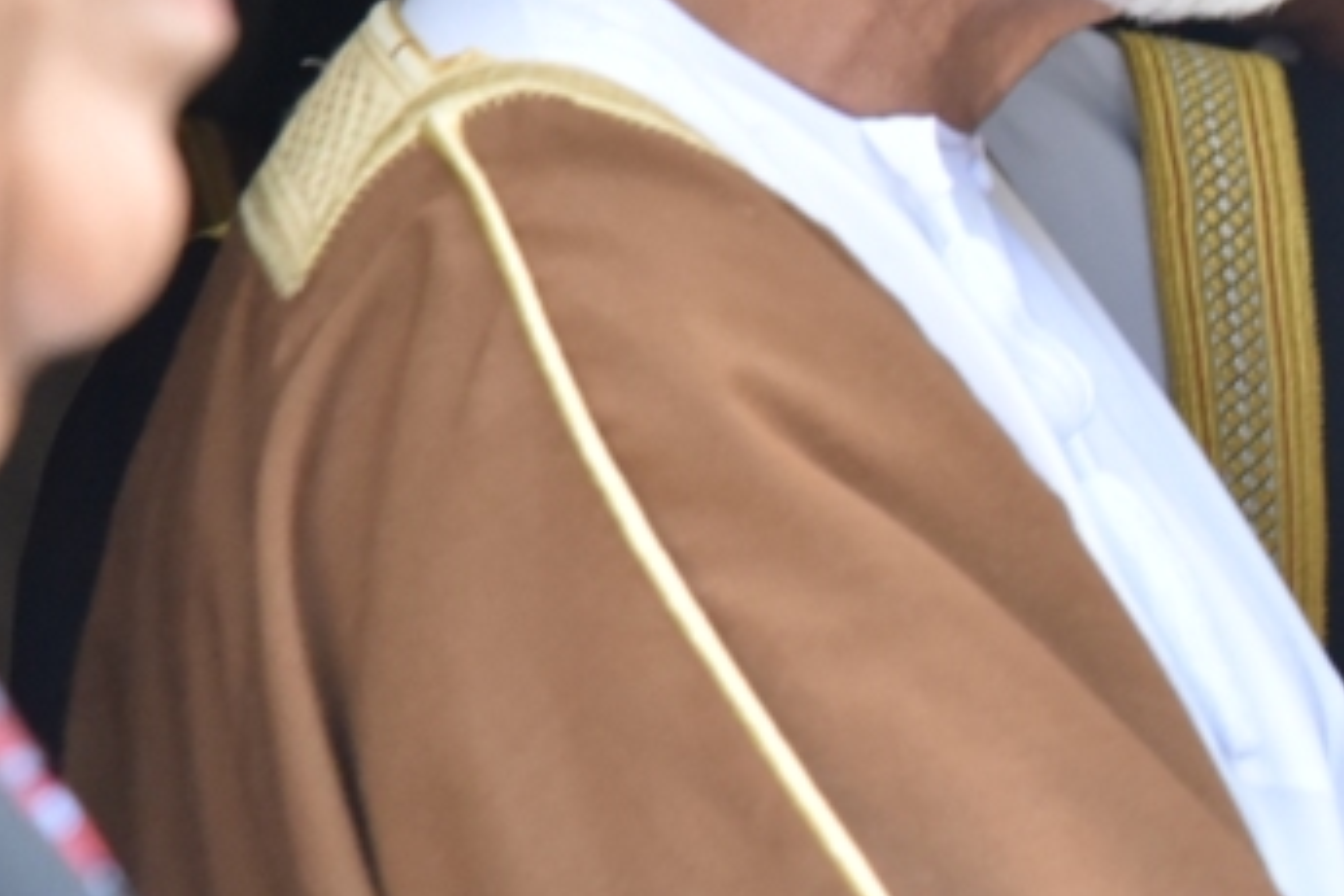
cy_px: 99
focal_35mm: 312
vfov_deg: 4.4
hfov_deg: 6.5
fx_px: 11647
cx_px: 1780
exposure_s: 1/400
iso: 2500
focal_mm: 105
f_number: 10
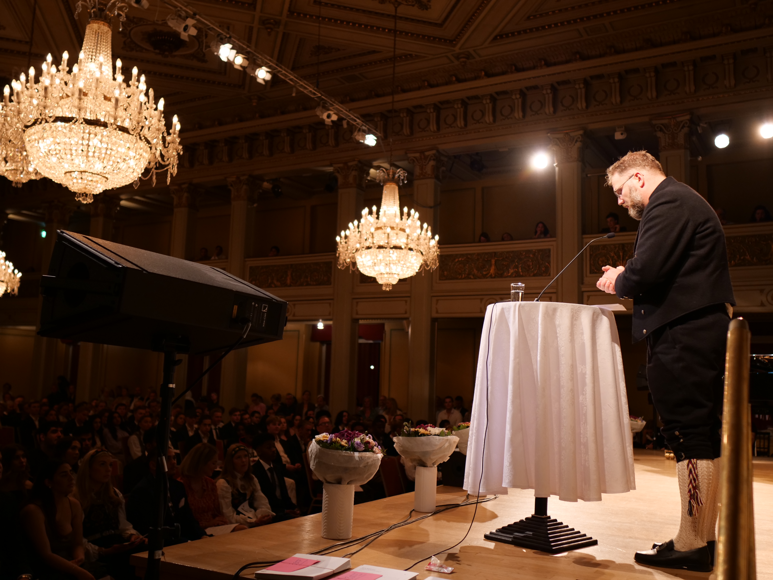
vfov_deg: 44.2
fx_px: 715
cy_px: 290
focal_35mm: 32
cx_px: 386
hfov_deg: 56.8
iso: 500
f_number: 1.4
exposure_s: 1/60
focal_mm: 16
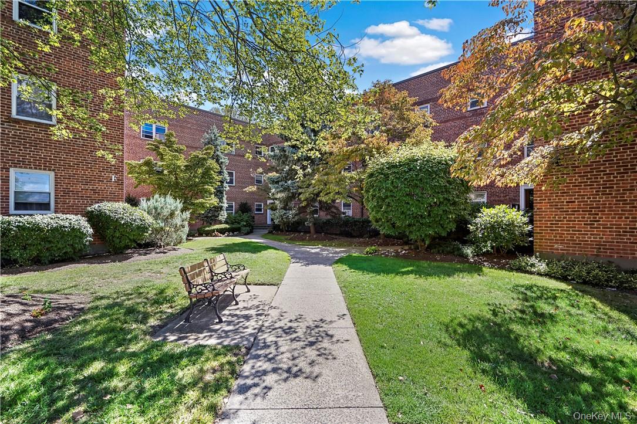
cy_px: 212
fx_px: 283
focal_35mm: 16
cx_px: 318
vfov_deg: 73.7
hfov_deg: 96.7
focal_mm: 16
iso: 125
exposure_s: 1/200
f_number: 7.1
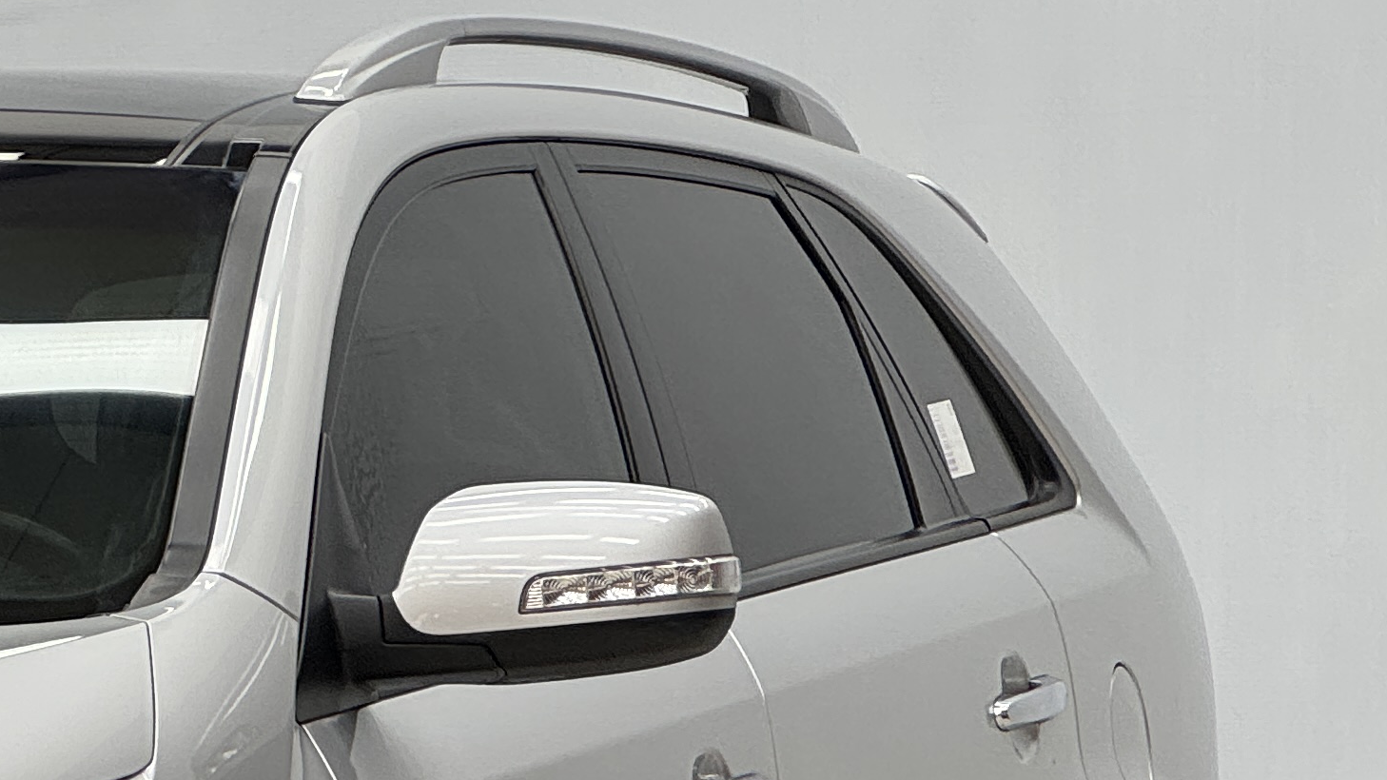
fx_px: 8532
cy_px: 1116
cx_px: -494
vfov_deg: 5.2
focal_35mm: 232
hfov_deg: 9.1
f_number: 2.8
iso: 64
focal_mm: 9
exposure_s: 1/100
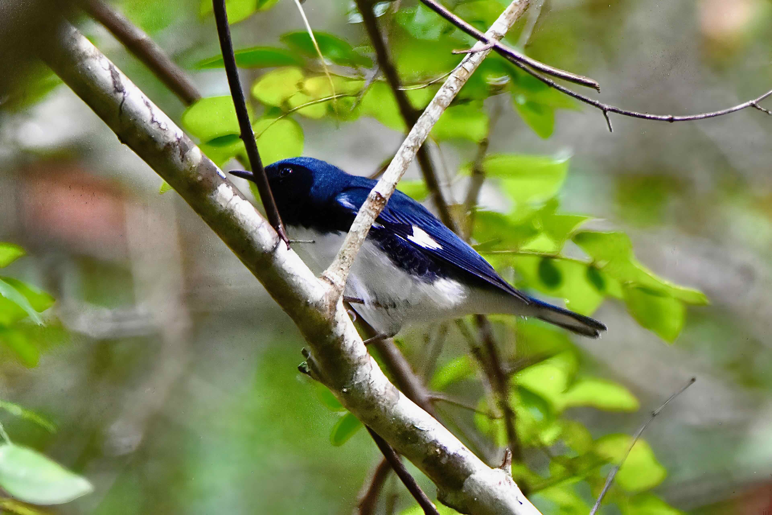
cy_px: 258
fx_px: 13509
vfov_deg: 2.2
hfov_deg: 3.3
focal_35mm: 630
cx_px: 386
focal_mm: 420
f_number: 6
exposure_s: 1/320
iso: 2000
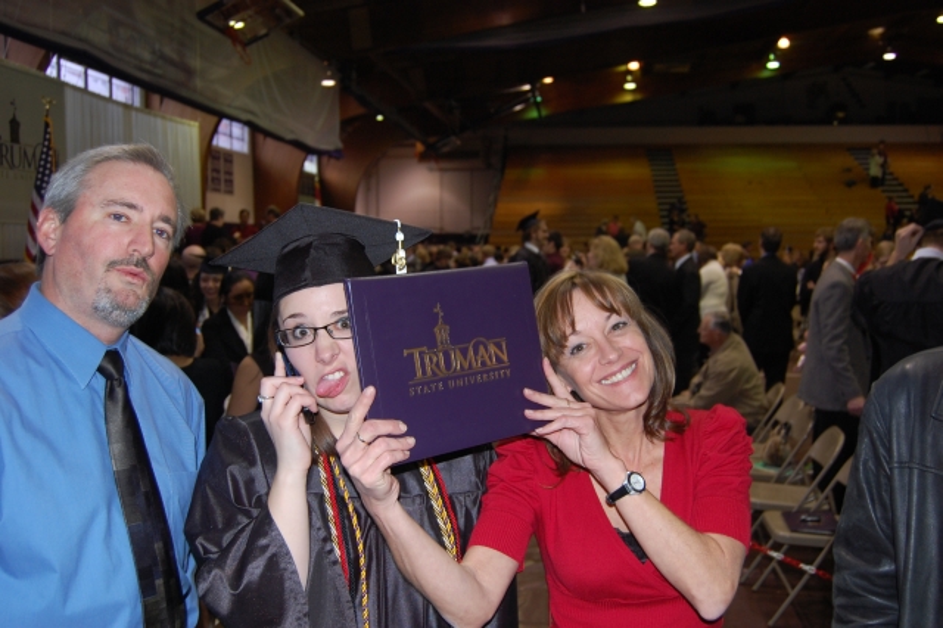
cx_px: 472
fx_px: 903
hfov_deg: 55.1
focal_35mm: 34
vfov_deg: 38.3
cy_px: 314
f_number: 3.8
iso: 400
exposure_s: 1/60
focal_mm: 23
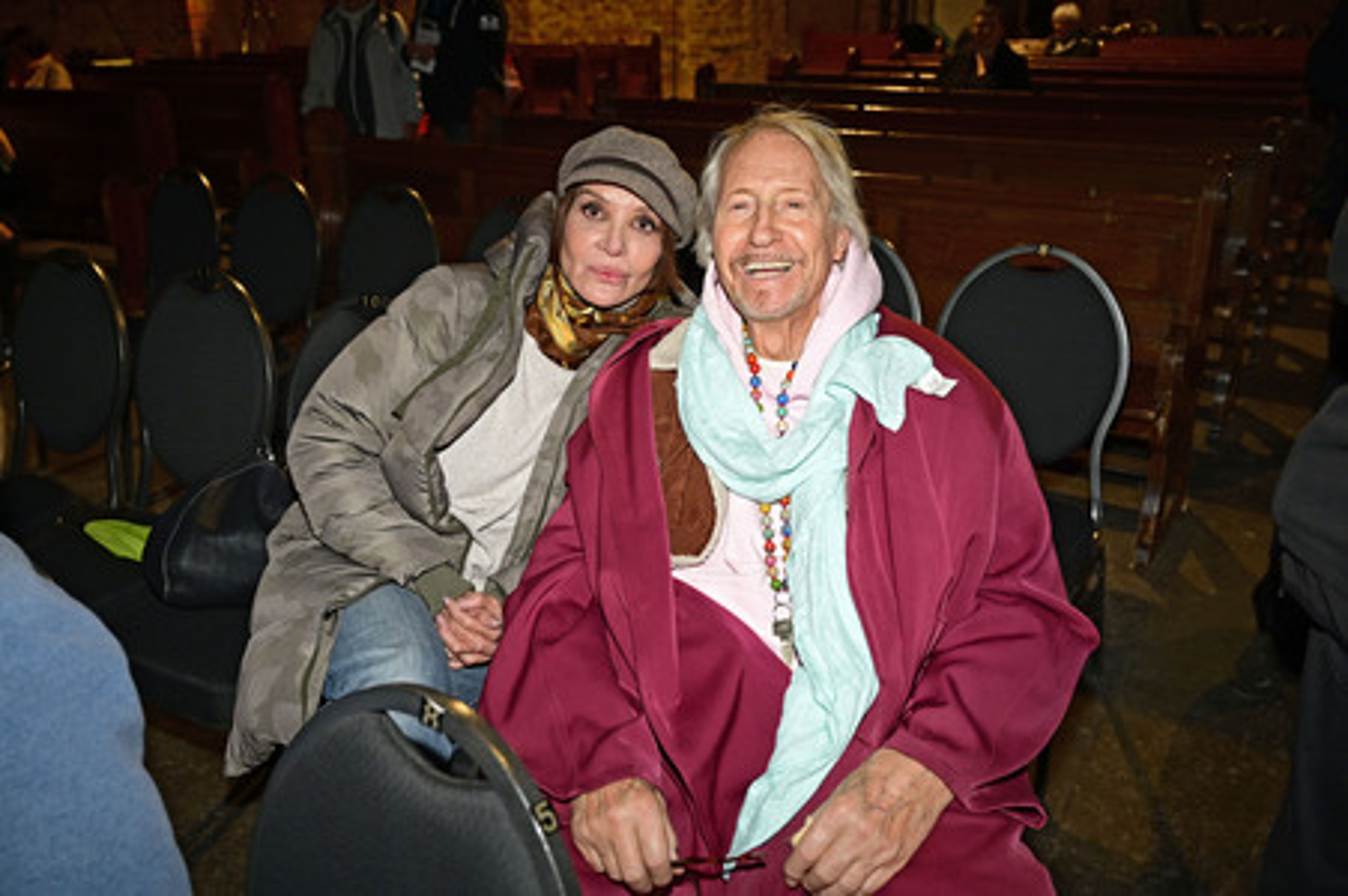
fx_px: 1085
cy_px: 448
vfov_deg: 44.9
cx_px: 674
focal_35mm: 29
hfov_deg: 63.7
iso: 2000
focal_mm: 29
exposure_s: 1/200
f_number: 4
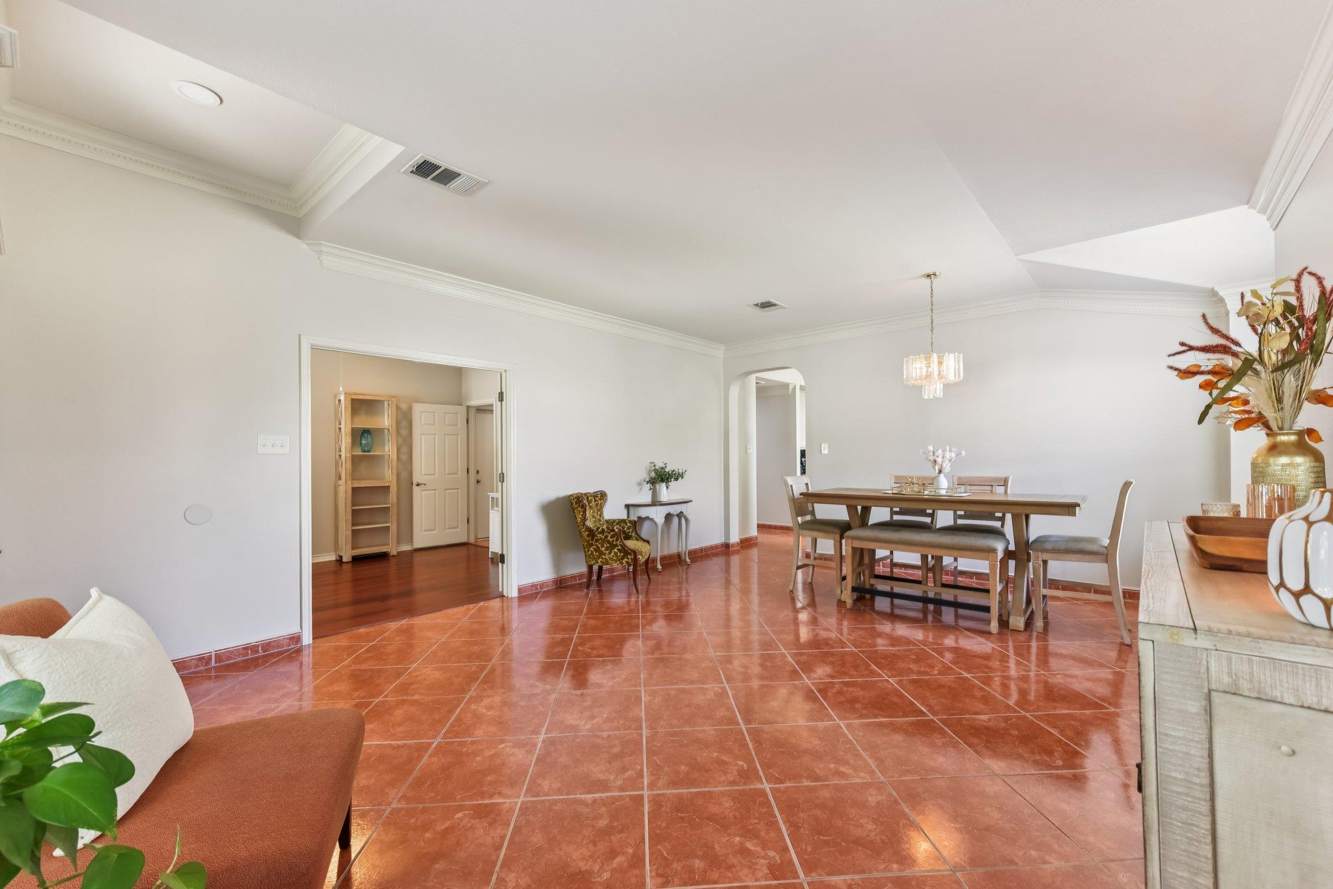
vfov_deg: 81.2
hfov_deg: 104.2
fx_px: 518
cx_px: 666
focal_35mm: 14
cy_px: 444
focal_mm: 14
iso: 400
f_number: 8
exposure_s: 1/10
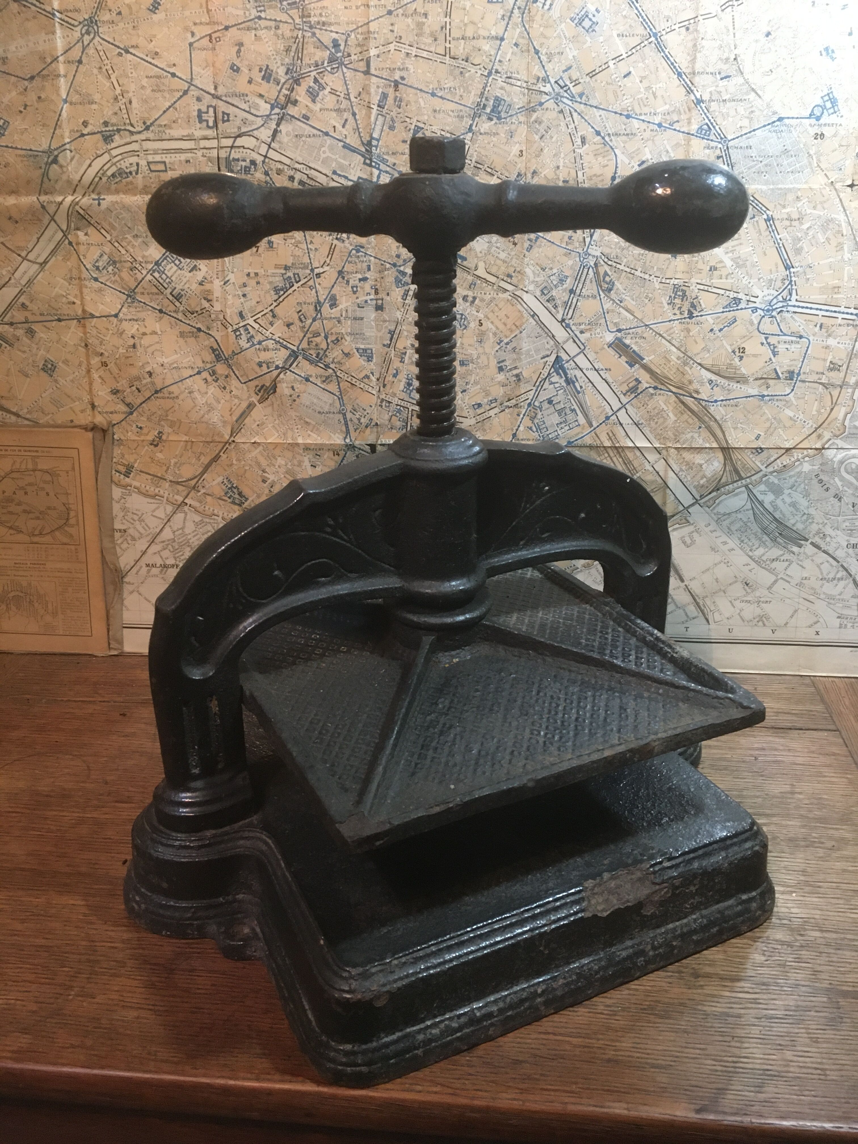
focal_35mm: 29
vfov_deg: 61.7
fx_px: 958
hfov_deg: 48.2
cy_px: 572
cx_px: 429
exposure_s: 1/20
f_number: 2.2
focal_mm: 4.15
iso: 200
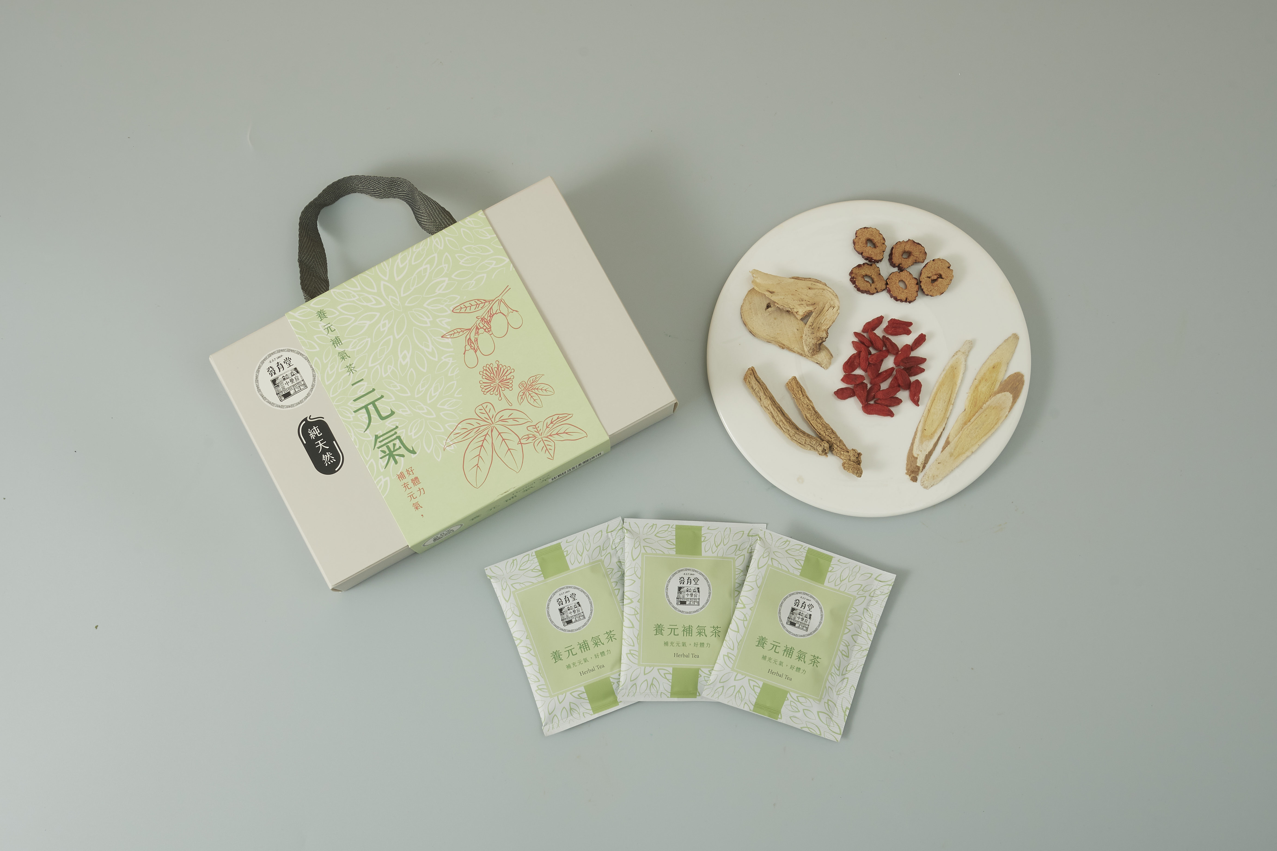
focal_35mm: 48
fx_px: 1703
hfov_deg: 41.1
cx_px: 638
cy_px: 426
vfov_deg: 28.1
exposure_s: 1/200
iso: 100
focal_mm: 32
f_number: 11
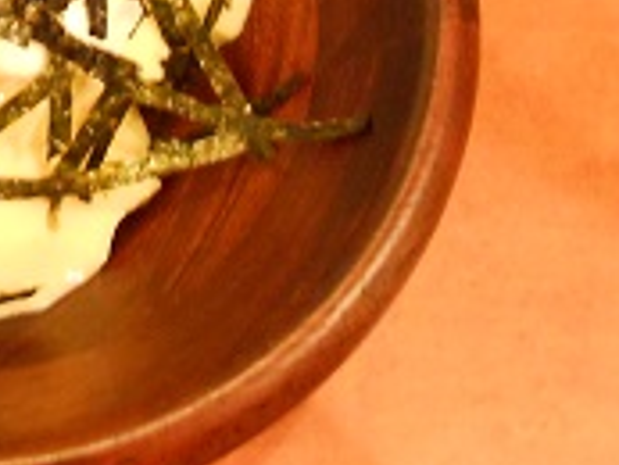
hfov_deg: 25.4
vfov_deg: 19.9
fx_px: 1288
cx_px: -27
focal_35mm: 72
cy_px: 18
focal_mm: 5.3
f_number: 3.8
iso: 800
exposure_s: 1/3
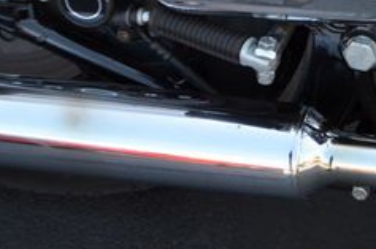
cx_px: 378
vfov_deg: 8.7
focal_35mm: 154
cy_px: -84
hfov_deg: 13.2
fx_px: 1605
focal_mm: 38
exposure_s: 1/125
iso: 220
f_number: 5.6
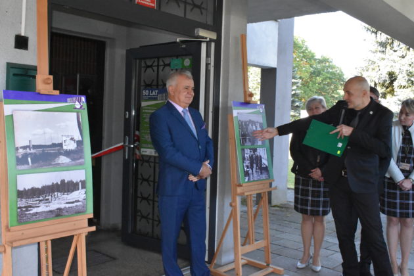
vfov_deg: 36.9
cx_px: 207
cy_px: 138
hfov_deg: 53.1
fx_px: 414
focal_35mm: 36
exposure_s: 1/250
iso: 8000
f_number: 16
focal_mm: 24
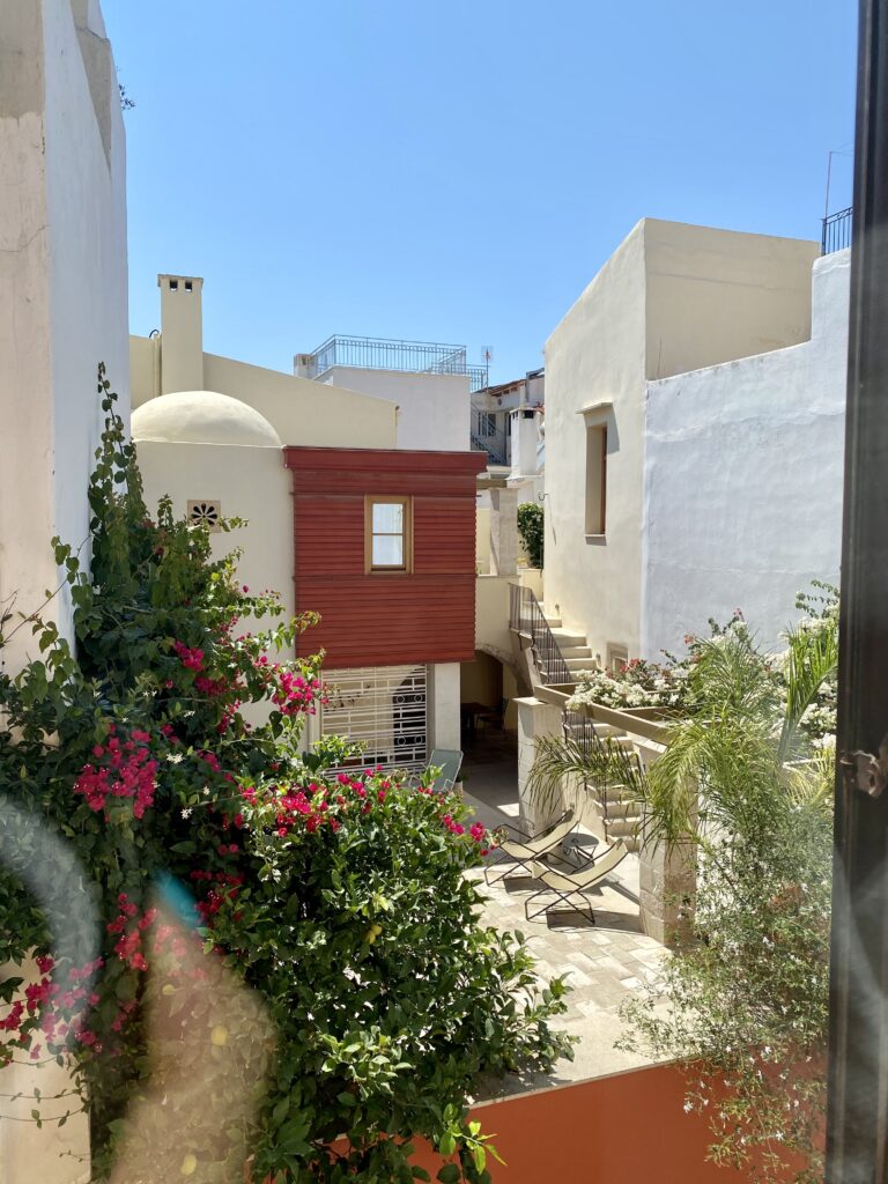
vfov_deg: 67.3
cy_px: 592
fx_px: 889
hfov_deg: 53.1
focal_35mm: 26
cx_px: 444
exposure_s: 1/3205
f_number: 1.8
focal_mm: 4.25
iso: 32
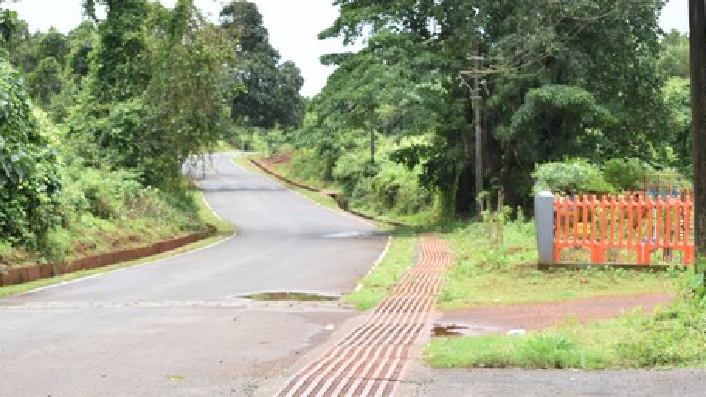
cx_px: 282
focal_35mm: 94
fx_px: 1760
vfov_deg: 12.7
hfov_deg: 22.7
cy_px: 410
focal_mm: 32
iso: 500
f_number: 4.5
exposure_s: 1/1250
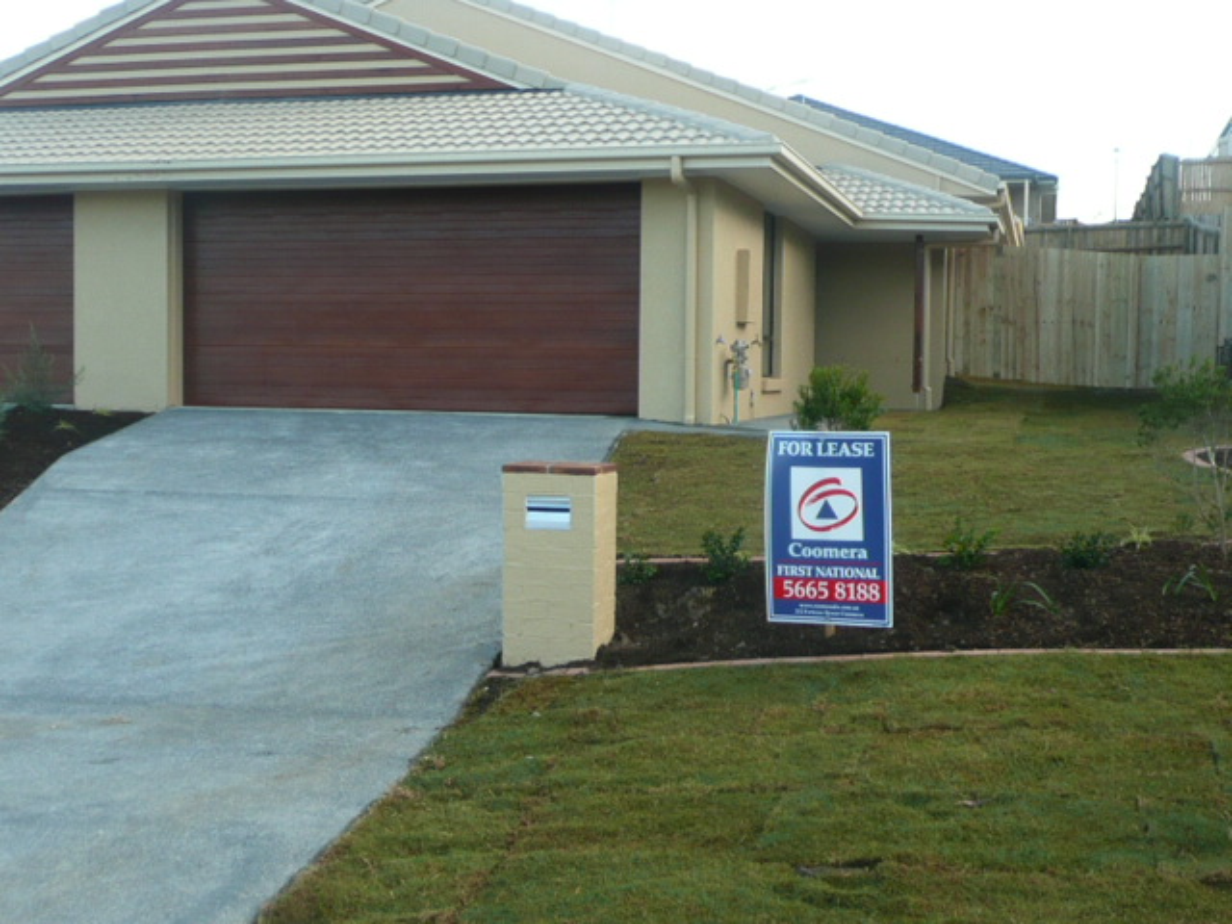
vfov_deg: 34.3
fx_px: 1495
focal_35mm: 42
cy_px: 462
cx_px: 616
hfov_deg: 44.8
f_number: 3.4
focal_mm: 4.9
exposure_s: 1/100
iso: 100
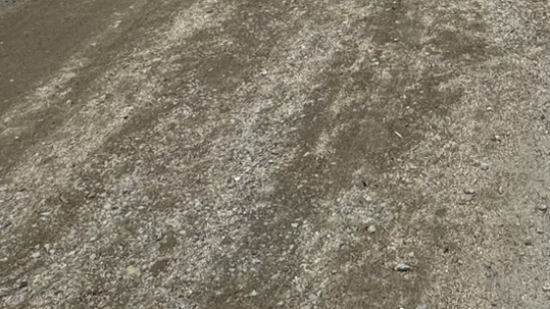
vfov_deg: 15.1
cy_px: -372
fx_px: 846
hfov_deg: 34.6
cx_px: 461
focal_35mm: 58
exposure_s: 1/3717
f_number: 2.2
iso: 50
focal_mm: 2.22
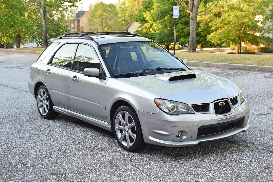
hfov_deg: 37.8
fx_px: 398
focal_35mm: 52
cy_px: 91
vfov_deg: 25.8
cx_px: 136
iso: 400
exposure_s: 1/125
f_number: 5.6
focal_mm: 35
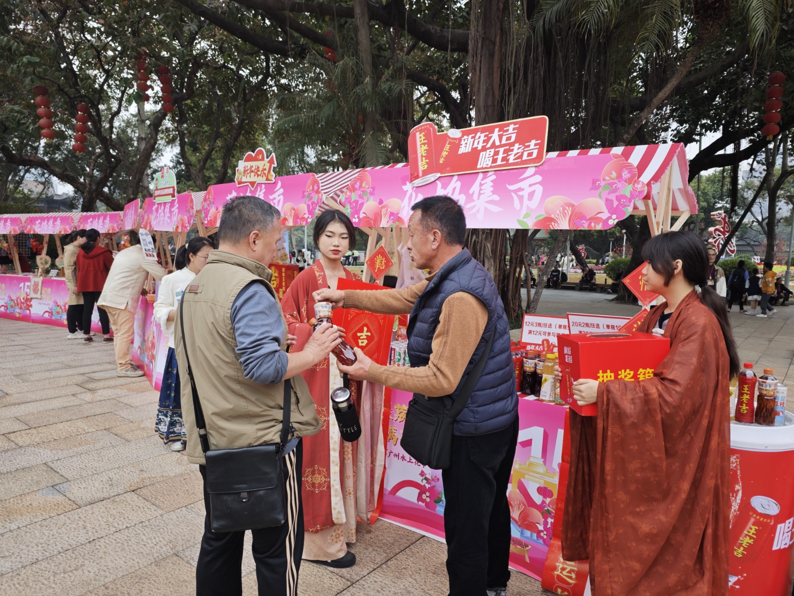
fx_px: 528
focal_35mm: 23
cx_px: 397
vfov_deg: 58.9
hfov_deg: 73.9
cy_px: 298
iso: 50
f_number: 1.6
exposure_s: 1/365
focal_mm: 6.55
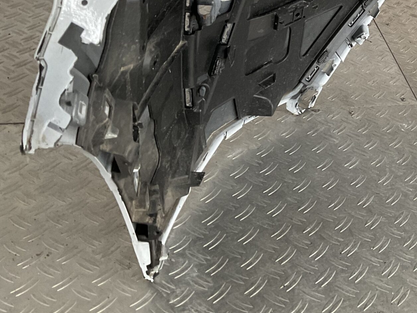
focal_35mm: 59
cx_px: 403
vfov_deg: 24.2
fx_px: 711
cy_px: 39
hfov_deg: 30.7
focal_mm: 3
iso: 100
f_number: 1.8
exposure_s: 1/50
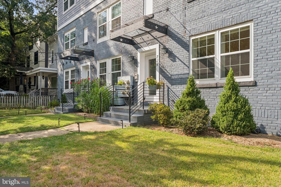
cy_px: 94
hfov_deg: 73.7
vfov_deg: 53.2
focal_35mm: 24
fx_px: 187
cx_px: 140
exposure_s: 1/250
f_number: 9
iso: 250
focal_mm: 24
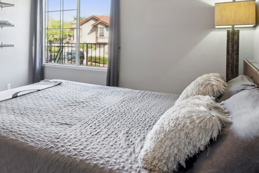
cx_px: 25
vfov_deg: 40.0
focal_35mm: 32
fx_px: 230
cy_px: 42
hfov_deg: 51.7
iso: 400
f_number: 8
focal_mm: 16
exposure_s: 1/6
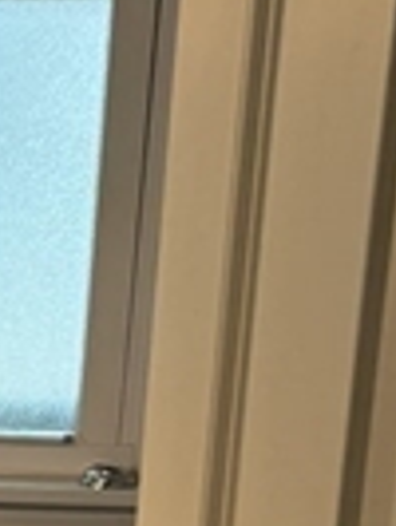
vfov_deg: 12.6
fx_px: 2284
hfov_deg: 9.0
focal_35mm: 150
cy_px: 767
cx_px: -535
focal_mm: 5.96
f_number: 1.6
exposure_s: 1/120
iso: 100
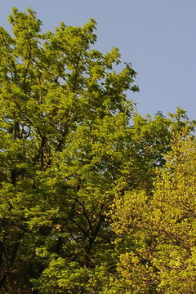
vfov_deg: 21.6
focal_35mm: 80
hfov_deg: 11.9
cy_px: 430
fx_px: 653
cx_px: 535
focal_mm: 12
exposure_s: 1/800
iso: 500
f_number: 6.3
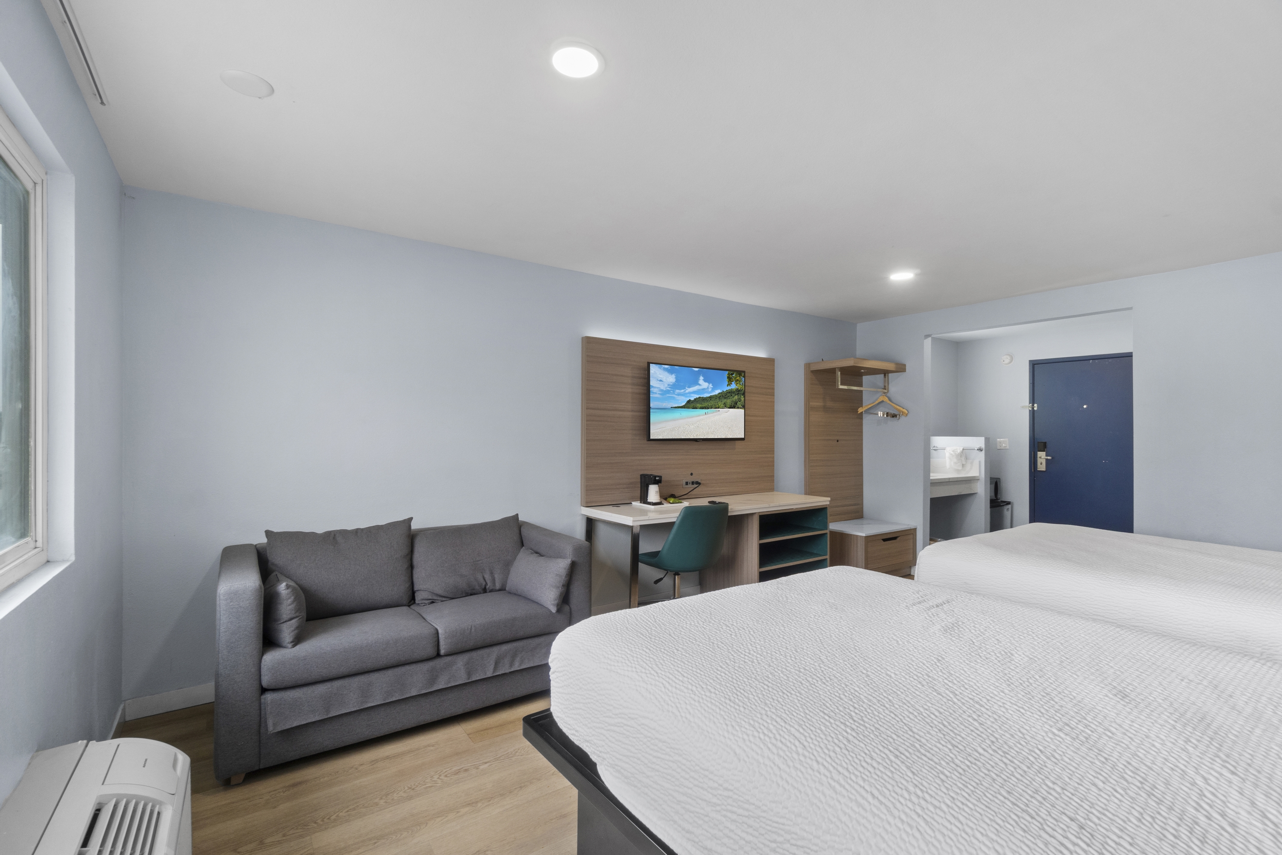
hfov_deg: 100.4
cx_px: 641
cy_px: 428
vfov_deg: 77.3
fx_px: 534
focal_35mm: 15
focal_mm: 10
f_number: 11
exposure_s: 1/2.5
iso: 400
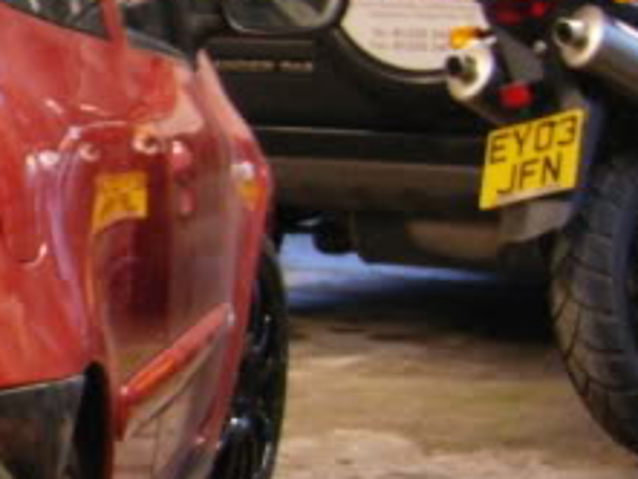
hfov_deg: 10.7
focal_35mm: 167
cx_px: -704
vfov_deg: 8.9
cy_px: 372
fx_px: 3080
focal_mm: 7.5
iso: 200
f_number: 3.4
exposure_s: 1/2.9
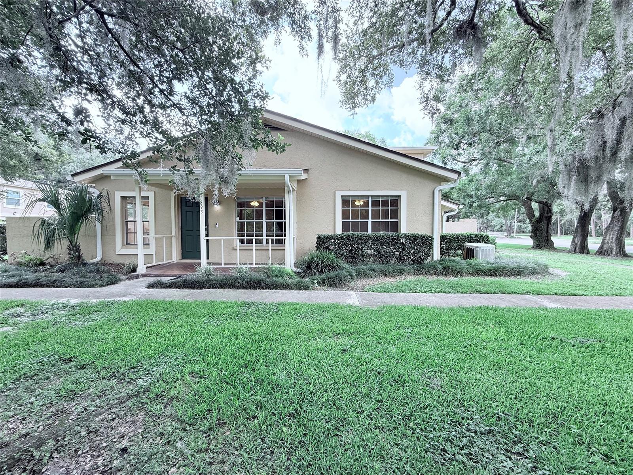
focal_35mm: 14
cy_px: 238
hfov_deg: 102.1
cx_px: 316
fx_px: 256
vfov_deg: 85.7
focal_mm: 2.22
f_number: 2.2
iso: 64
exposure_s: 1/132
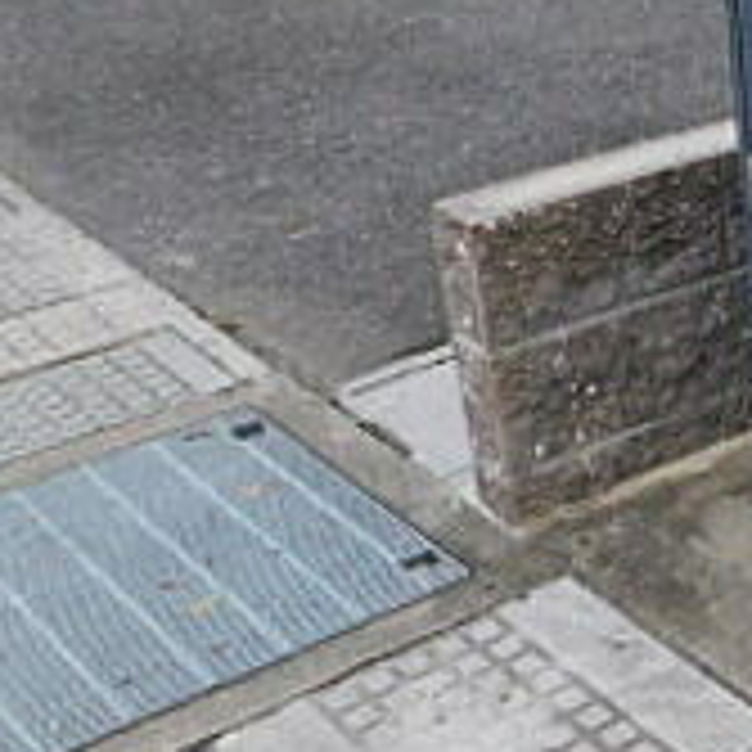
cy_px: 234
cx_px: 1220
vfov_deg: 22.1
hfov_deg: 18.8
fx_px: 1917
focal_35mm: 78
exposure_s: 1/60
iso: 125
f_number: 3
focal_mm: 4
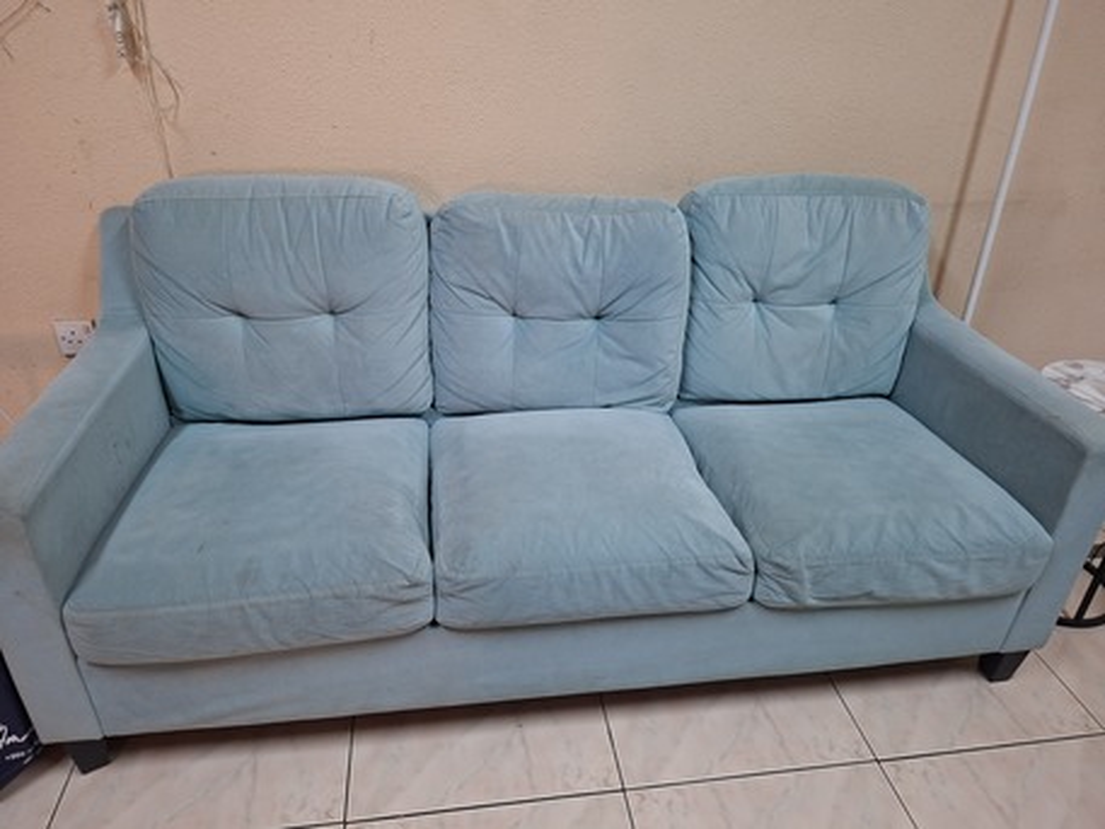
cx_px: 552
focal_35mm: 23
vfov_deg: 58.9
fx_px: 734
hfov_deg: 73.9
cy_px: 414
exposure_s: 1/24
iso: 320
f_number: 1.8
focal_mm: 5.54
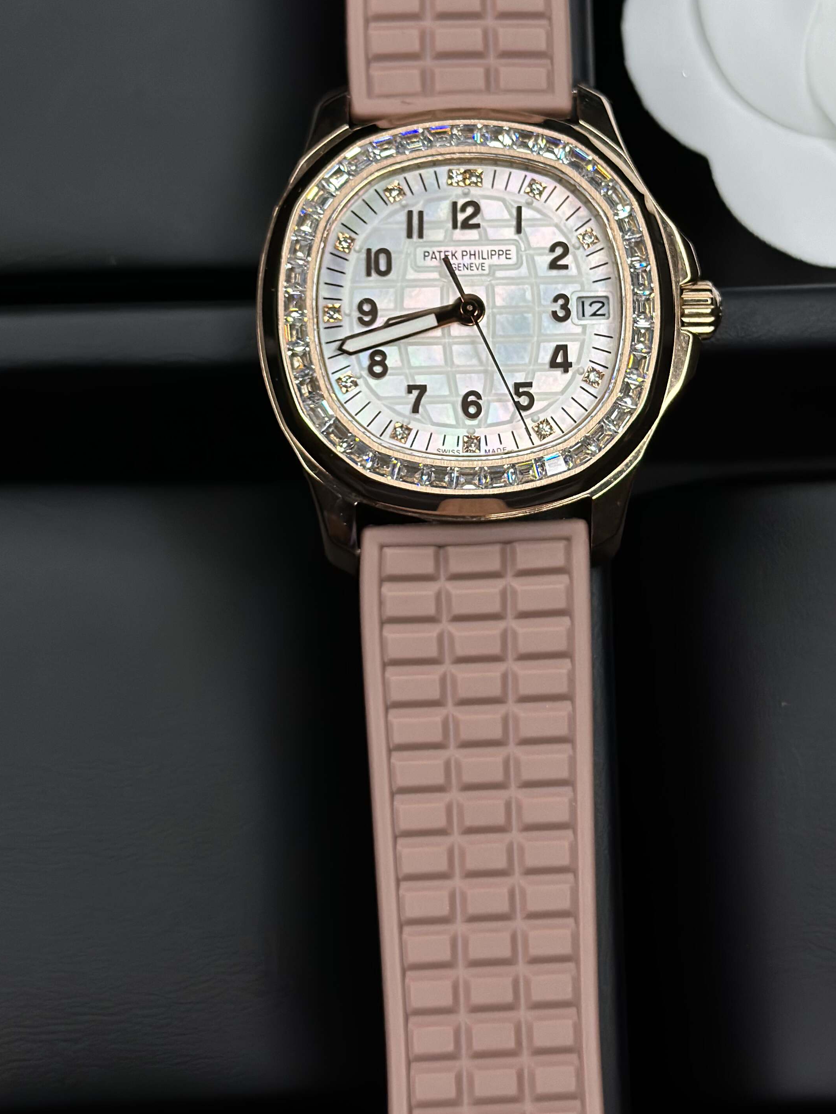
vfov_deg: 28.4
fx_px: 2189
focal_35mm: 68
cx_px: 549
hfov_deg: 21.5
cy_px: 386
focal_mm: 6.86
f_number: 1.78
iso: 80
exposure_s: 1/785
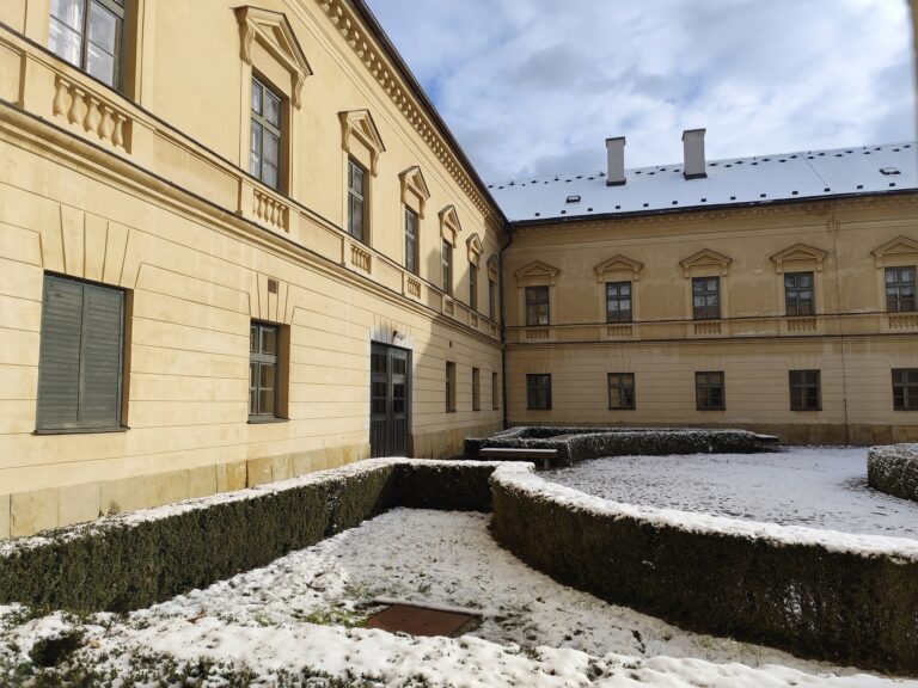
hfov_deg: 73.9
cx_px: 459
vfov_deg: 58.9
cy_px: 344
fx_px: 610
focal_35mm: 23
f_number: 1.65
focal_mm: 6.19
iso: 50
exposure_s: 1/926
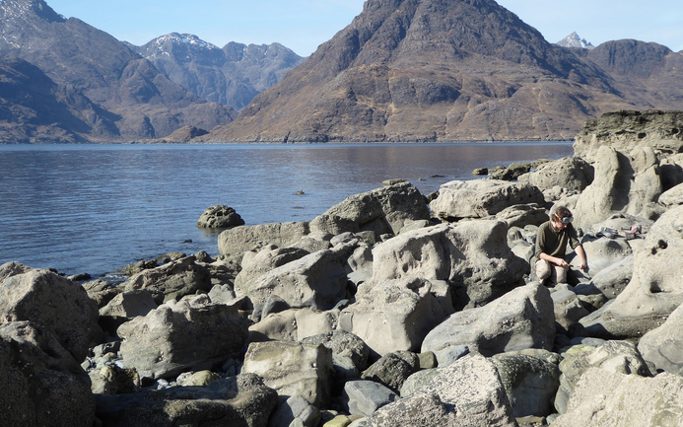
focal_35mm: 61
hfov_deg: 33.5
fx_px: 1135
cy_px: 199
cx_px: 340
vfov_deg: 21.3
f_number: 4.1
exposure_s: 1/500
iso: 100
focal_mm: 9.6
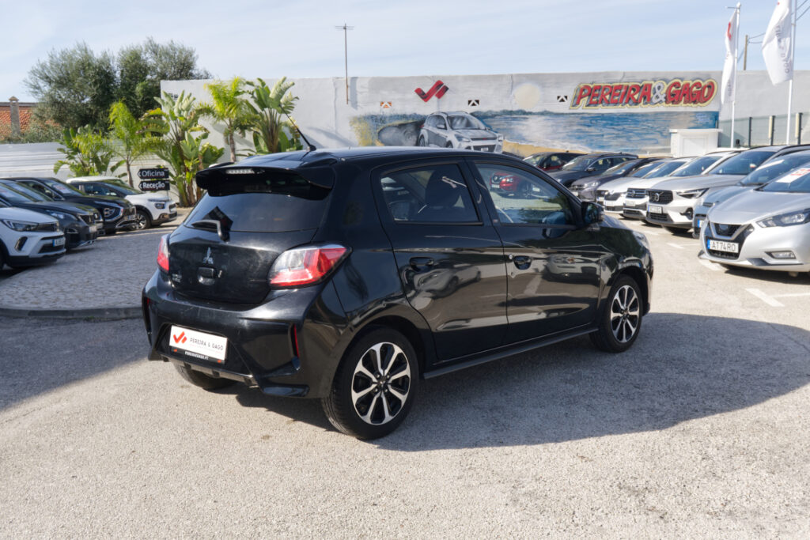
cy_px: 270
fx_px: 765
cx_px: 405
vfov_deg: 38.9
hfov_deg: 55.8
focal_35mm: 34
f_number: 9
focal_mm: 22.8
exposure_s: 1/180
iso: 160
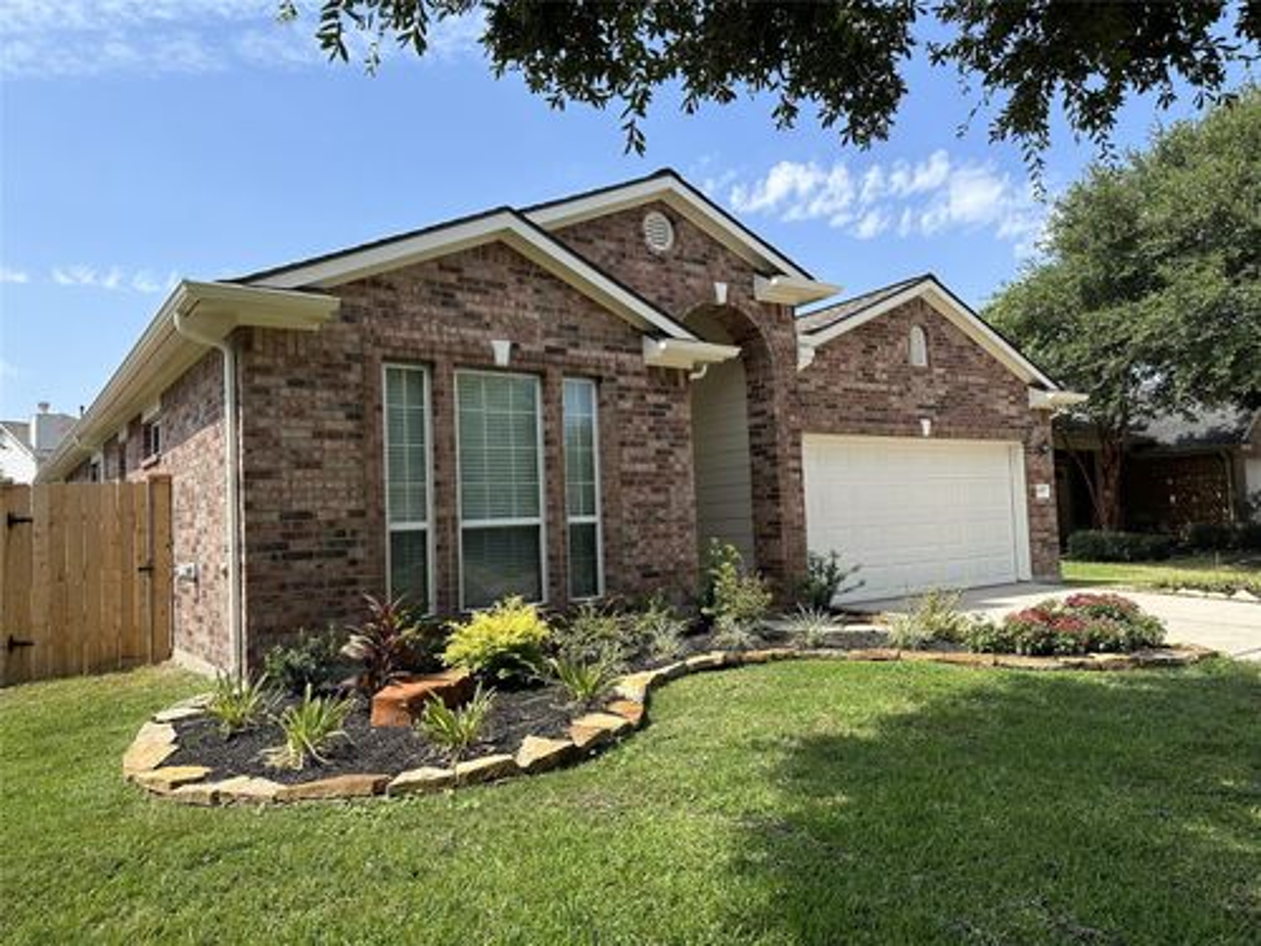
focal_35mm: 24
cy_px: 473
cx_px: 630
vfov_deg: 56.8
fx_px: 874
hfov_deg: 71.6
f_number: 1.78
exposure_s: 1/2882
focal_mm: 6.86
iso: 80
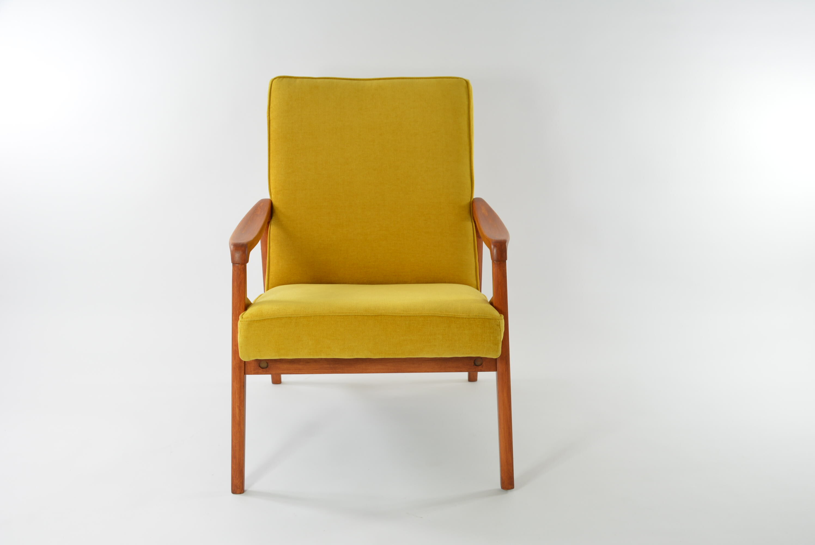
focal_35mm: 38
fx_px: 850
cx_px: 408
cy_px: 272
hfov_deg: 51.2
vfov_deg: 35.6
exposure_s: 1/60
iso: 400
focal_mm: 25
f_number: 7.1
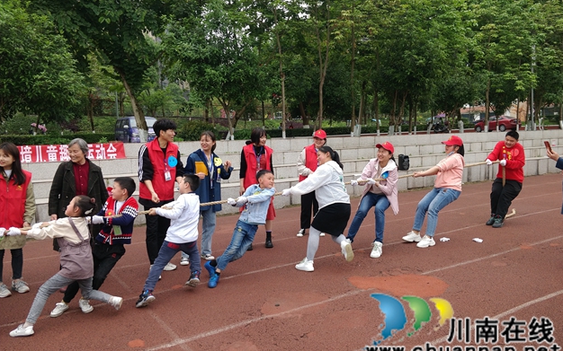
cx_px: 287
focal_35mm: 26
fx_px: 399
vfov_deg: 47.6
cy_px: 171
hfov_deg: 70.4
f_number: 1.7
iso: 100
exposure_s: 1/385
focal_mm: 4.1
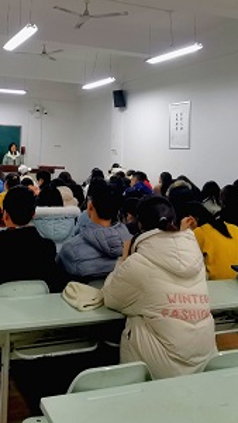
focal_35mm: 37
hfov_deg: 30.4
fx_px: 415
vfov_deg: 51.9
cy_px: 110
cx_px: 17
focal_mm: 2.23
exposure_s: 1/16.7
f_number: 2.2
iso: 50
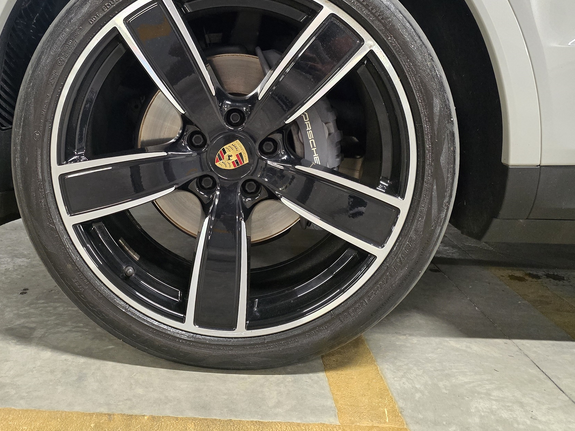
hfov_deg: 54.9
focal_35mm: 33
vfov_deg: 42.1
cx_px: 227
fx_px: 548
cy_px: 126
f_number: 1.7
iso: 1600
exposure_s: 1/60
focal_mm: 6.3
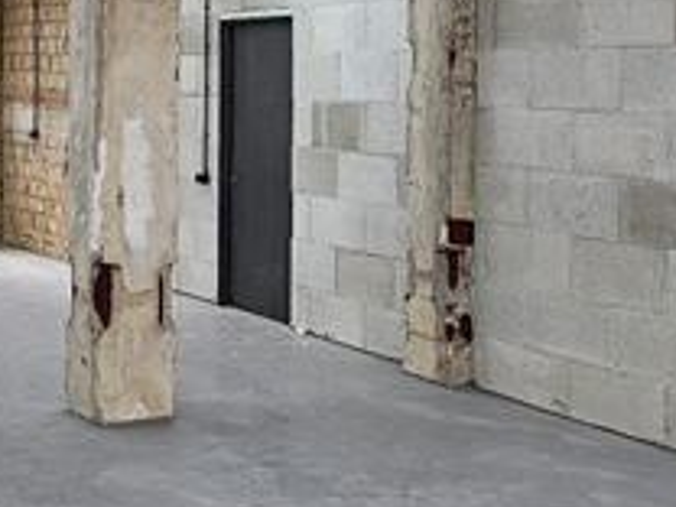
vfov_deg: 22.5
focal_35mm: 64
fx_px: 1250
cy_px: 81
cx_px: 133
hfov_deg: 29.6
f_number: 2.2
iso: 160
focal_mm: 2.2
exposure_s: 1/100
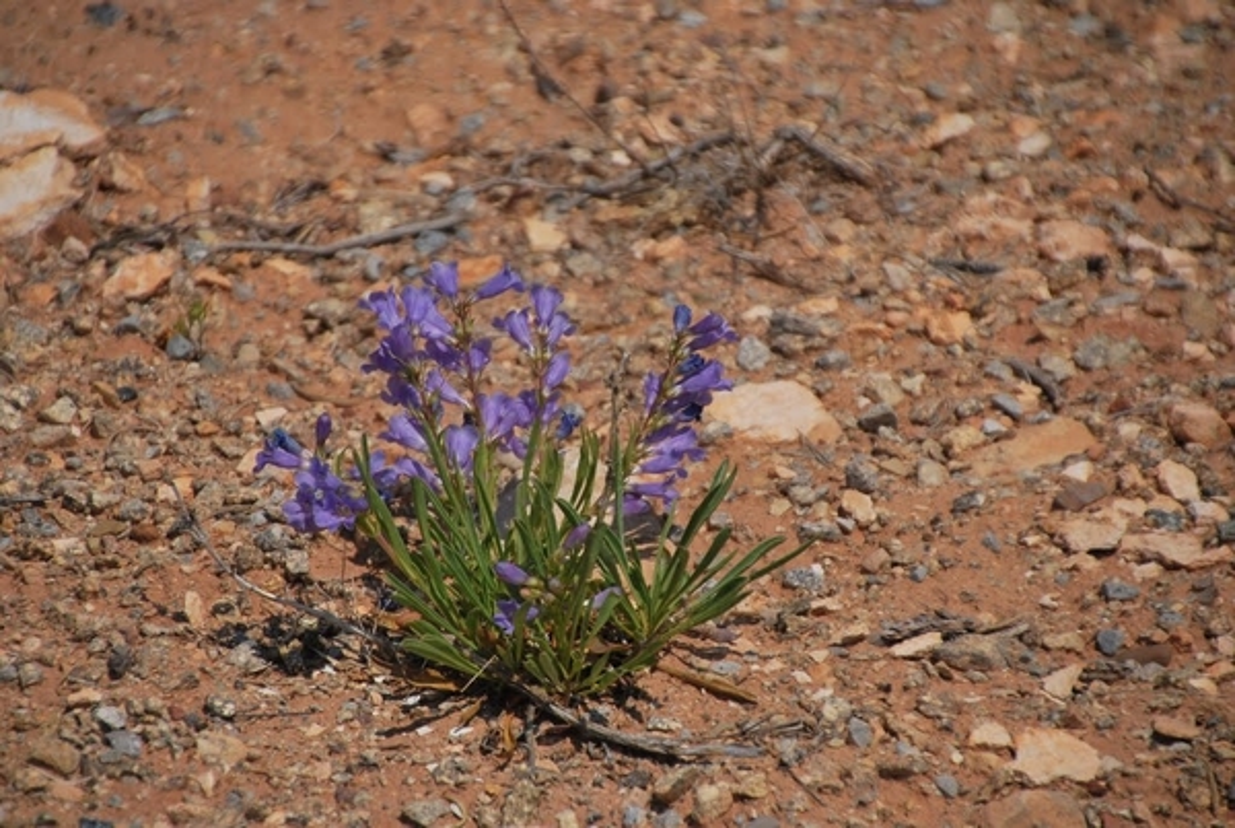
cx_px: 618
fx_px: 13914
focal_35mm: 405
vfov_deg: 3.4
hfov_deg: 5.1
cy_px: 414
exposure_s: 1/1250
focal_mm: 270
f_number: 6.3
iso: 100
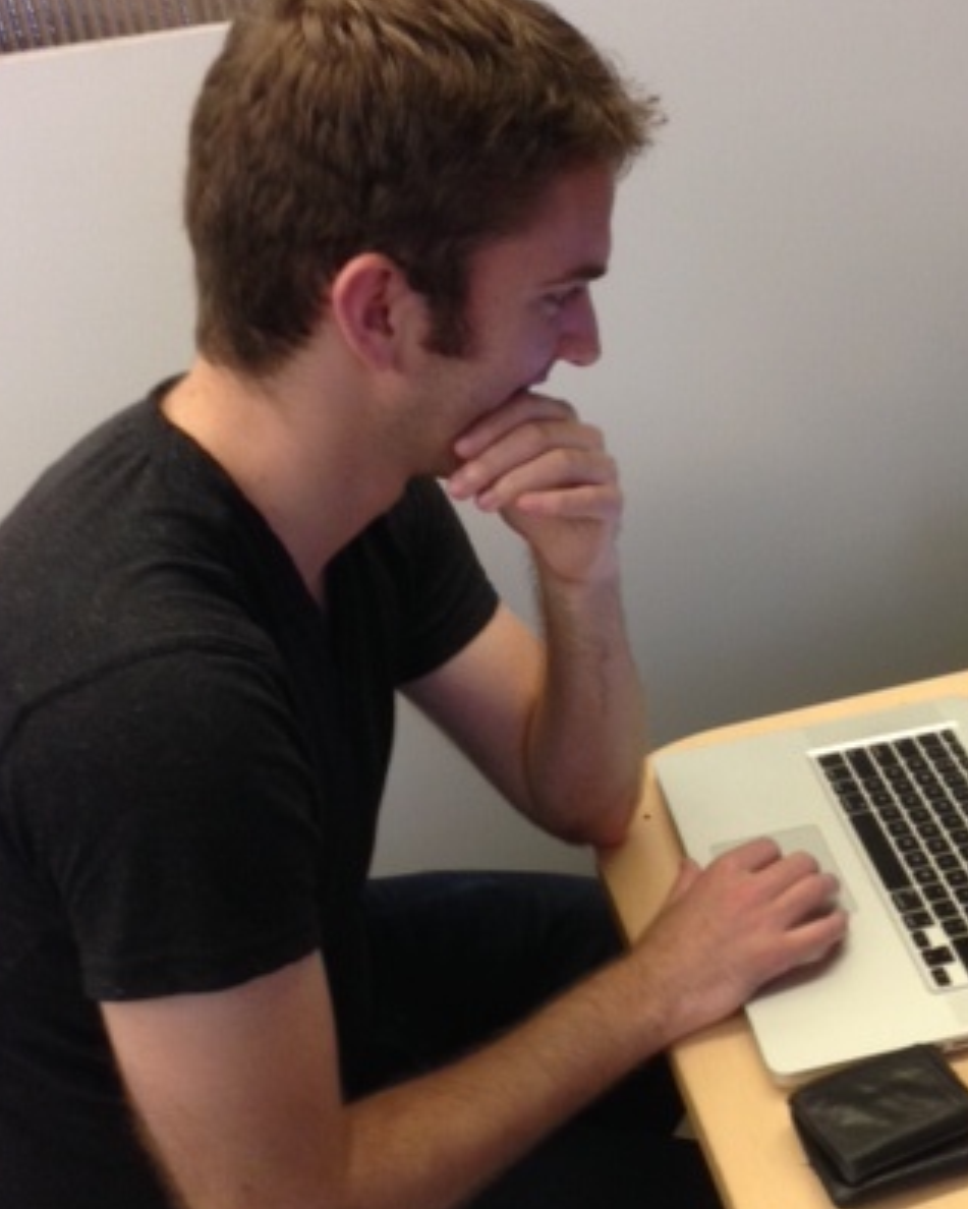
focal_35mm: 52
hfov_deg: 28.8
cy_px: 663
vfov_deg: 36.0
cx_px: 687
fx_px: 1861
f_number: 2.4
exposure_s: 1/20
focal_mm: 4.12
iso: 160
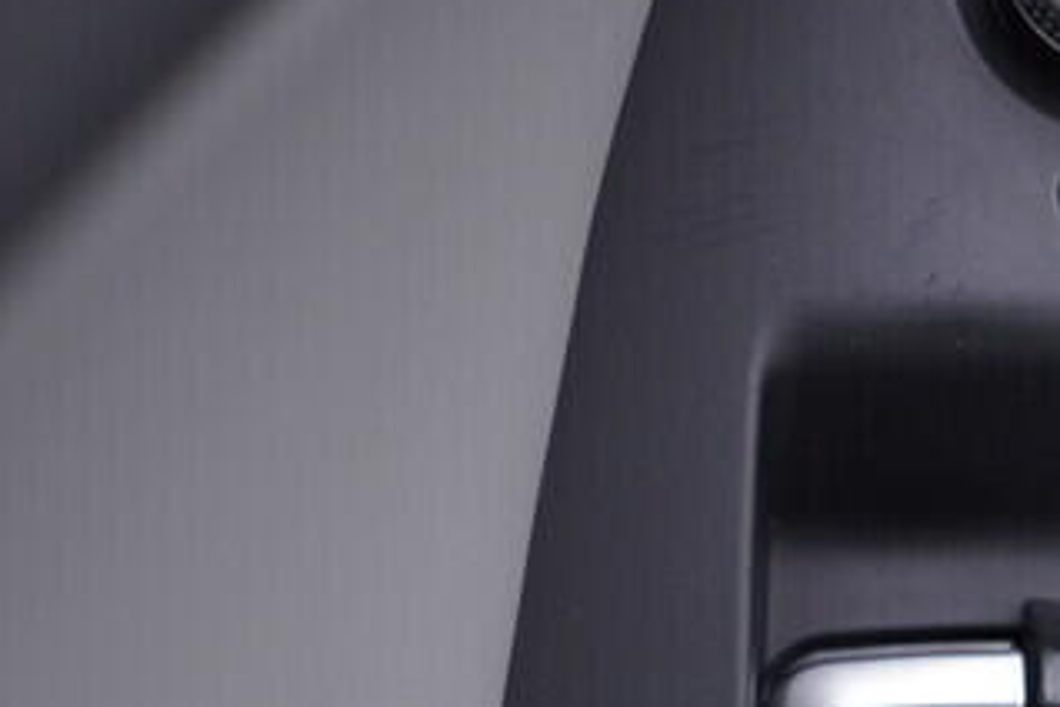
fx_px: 3415
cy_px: 772
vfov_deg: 11.6
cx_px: 930
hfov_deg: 17.4
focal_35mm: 116
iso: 125
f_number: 3.2
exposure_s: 1/40
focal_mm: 24
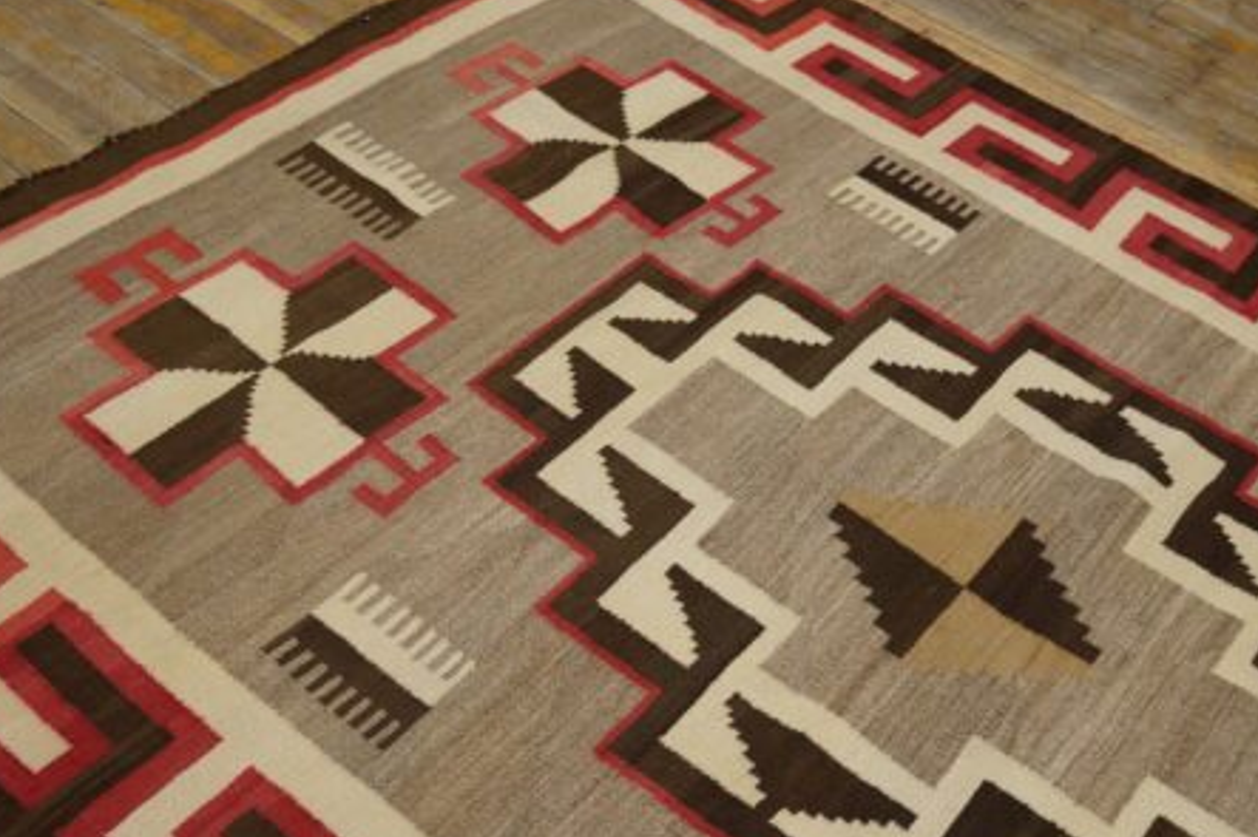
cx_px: 721
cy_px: 481
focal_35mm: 47
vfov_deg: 28.8
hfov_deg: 42.1
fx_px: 1630
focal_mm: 23
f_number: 4
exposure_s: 1/160
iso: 1250
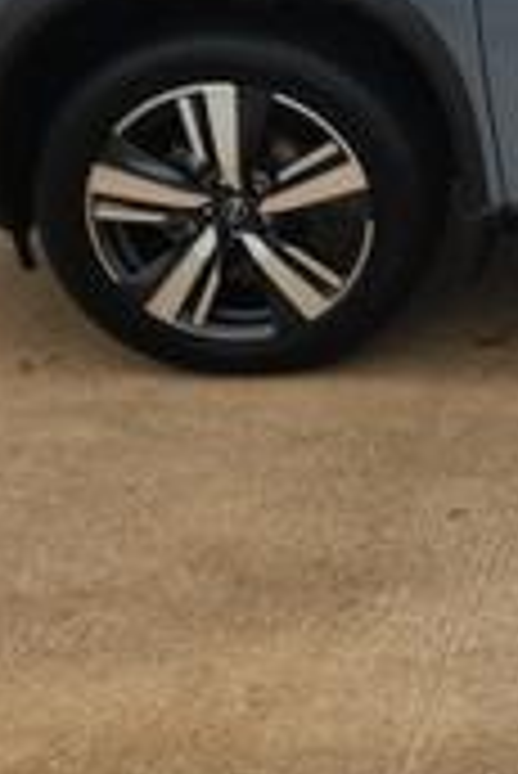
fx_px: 1508
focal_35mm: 70
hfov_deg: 16.6
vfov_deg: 27.1
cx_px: 896
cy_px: -9
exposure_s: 1/60
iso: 64
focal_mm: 5.4
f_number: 1.8
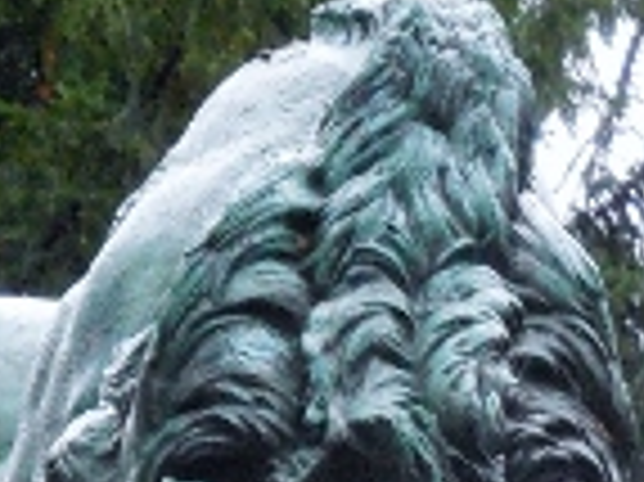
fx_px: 10837
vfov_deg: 2.5
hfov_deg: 3.4
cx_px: 369
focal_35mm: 583
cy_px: 793
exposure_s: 1/60
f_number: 5.3
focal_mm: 23.4
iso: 1100
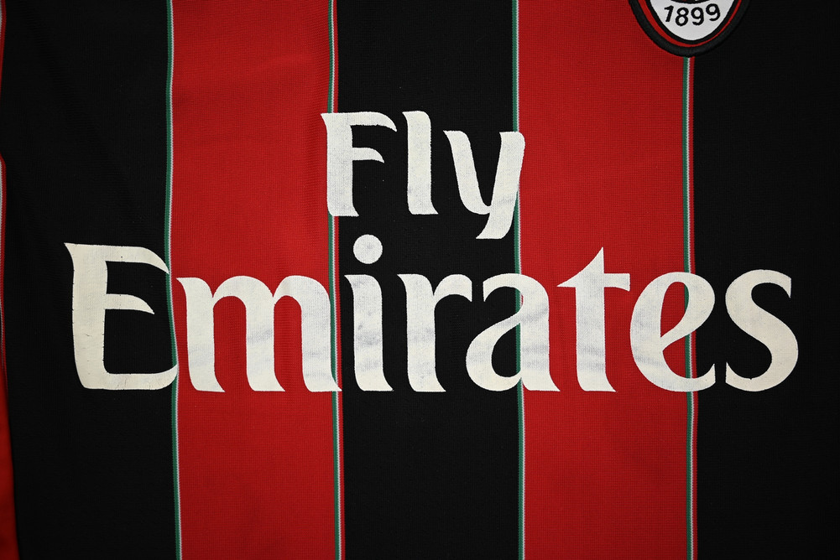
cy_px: 280
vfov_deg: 38.9
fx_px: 794
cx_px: 420
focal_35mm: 34
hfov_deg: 55.8
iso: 200
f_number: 5
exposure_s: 1/125
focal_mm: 34
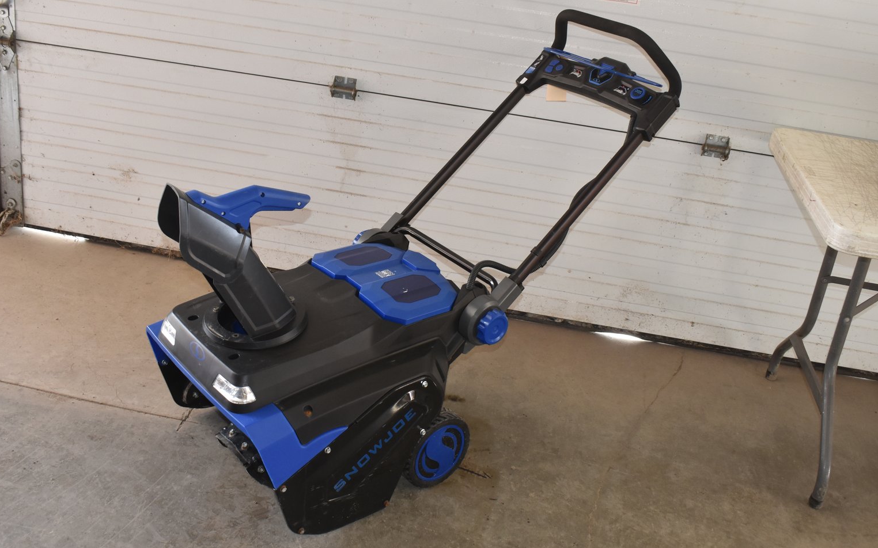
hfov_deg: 48.2
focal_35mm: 41
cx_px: 412
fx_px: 981
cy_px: 252
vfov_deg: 31.2
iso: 640
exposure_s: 1/60
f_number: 5.6
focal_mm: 24
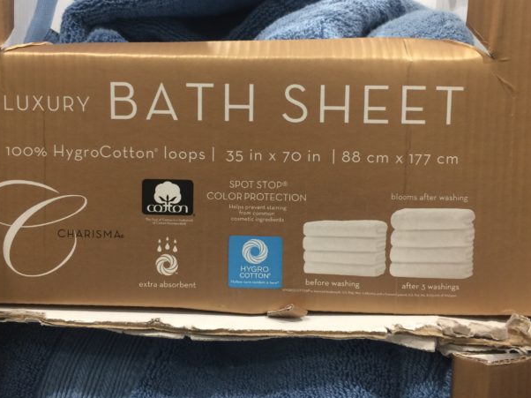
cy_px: 155
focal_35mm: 37
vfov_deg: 38.5
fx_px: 567
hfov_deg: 50.1
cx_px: 258
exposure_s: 1/30
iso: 100
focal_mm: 4.15
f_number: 2.2
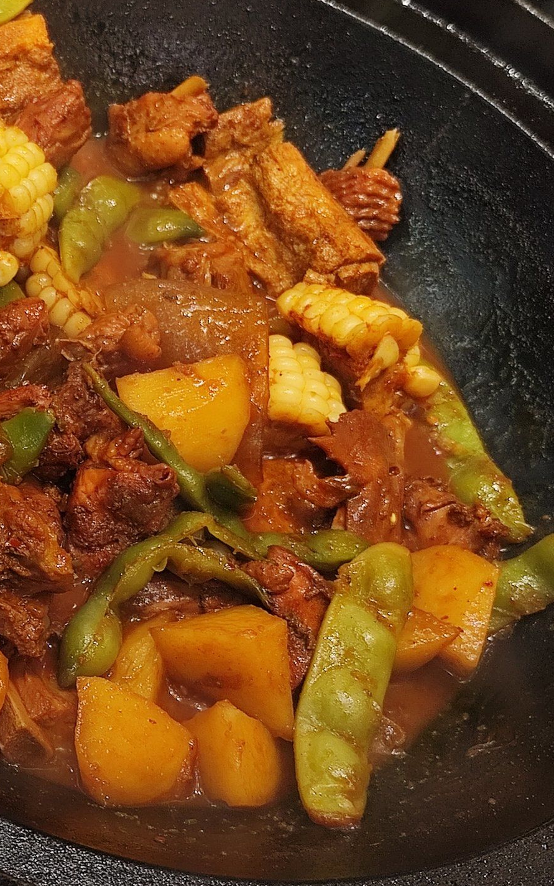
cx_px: -77
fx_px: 1570
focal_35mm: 65
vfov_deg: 31.5
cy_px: 438
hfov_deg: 19.1
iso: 80
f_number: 1.65
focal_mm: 6.19
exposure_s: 1/100
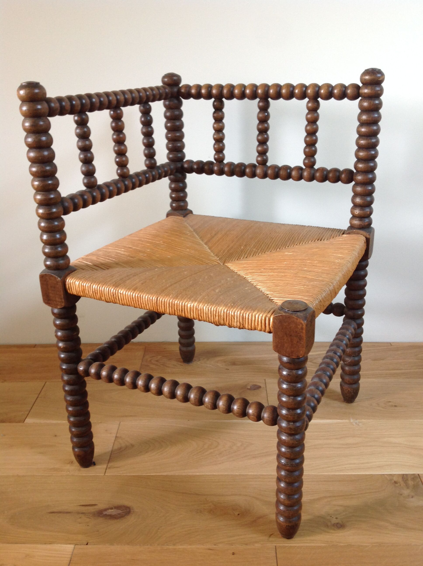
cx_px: 212
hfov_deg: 40.6
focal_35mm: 35
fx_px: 572
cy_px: 283
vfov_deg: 52.7
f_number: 2.4
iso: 80
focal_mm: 4.28
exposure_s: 1/15
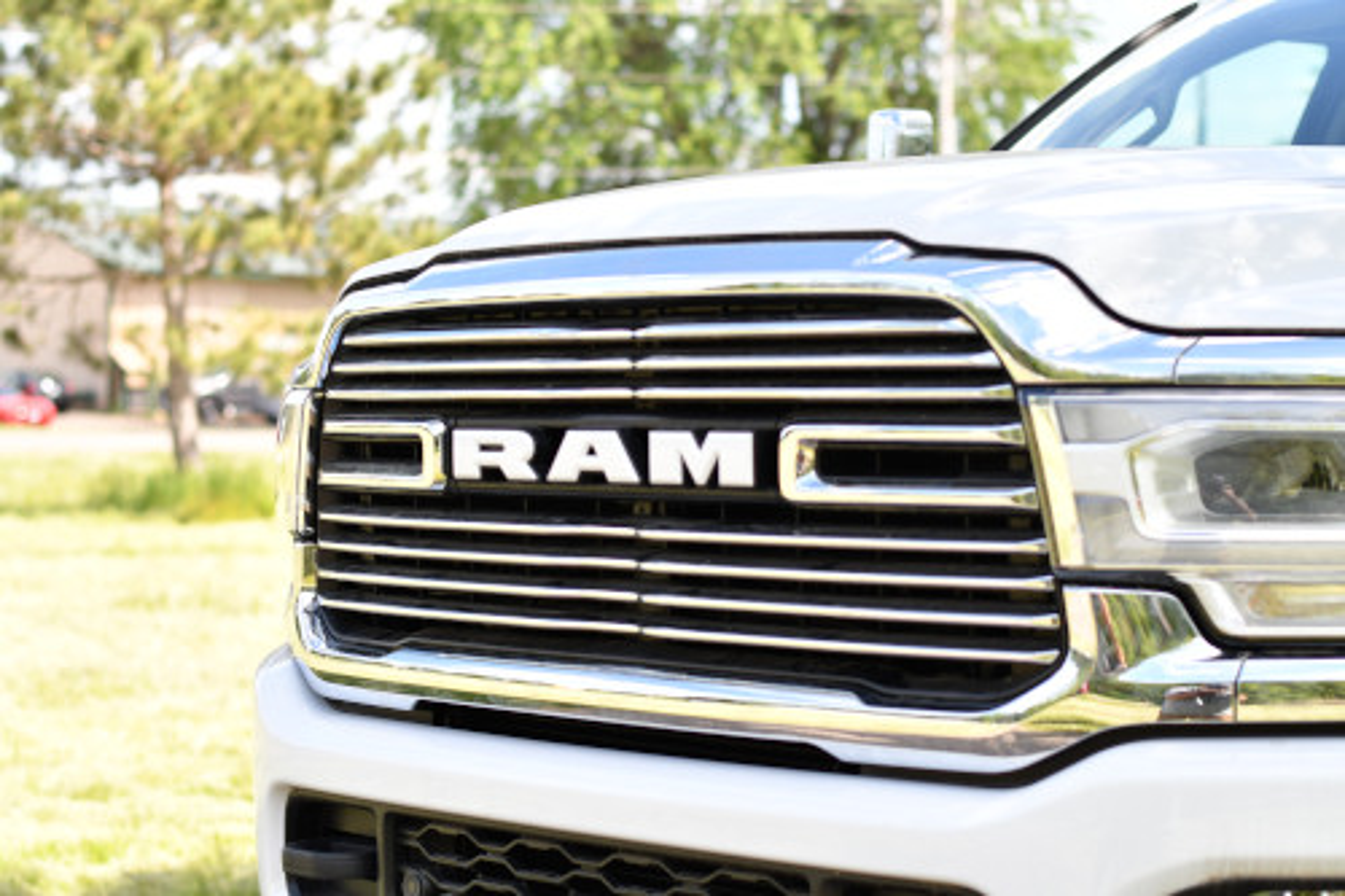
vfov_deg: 18.2
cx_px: 672
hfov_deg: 27.0
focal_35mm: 75
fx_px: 2801
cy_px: 448
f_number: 2.8
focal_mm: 50
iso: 250
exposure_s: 1/1600
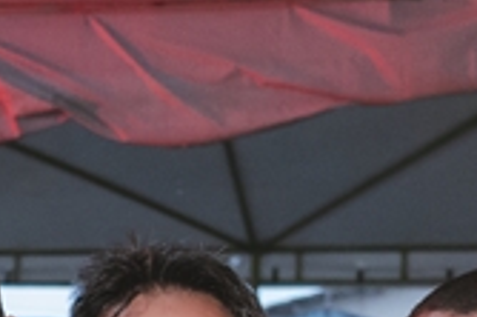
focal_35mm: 160
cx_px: -71
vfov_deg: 8.0
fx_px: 2118
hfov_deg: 12.6
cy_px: 704
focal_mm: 24
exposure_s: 1/250
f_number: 2.5
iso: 2500
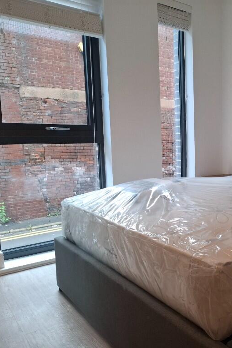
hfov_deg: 38.3
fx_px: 309
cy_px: 174
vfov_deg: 58.7
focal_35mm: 32
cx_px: 208
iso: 160
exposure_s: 1/100
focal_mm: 5.54
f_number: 1.8
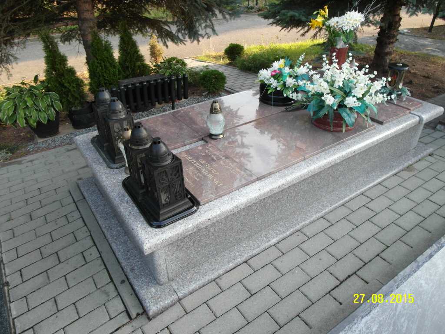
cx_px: 222
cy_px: 167
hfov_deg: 71.6
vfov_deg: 56.8
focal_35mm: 24
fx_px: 309
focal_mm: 5.2
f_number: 3.4
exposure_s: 1/90
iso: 80
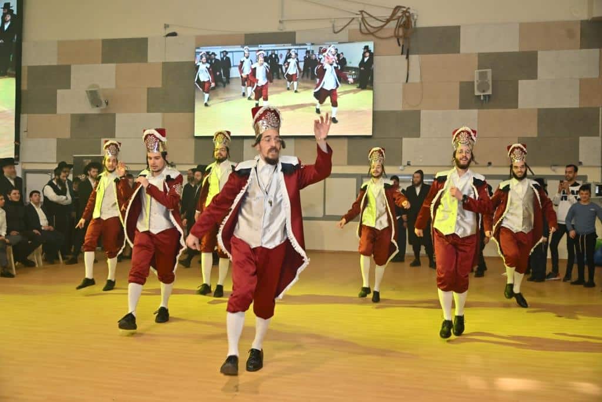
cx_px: 301
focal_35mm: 34
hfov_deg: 55.8
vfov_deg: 38.9
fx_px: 569
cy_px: 201
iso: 640
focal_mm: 34
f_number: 4
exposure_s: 1/160
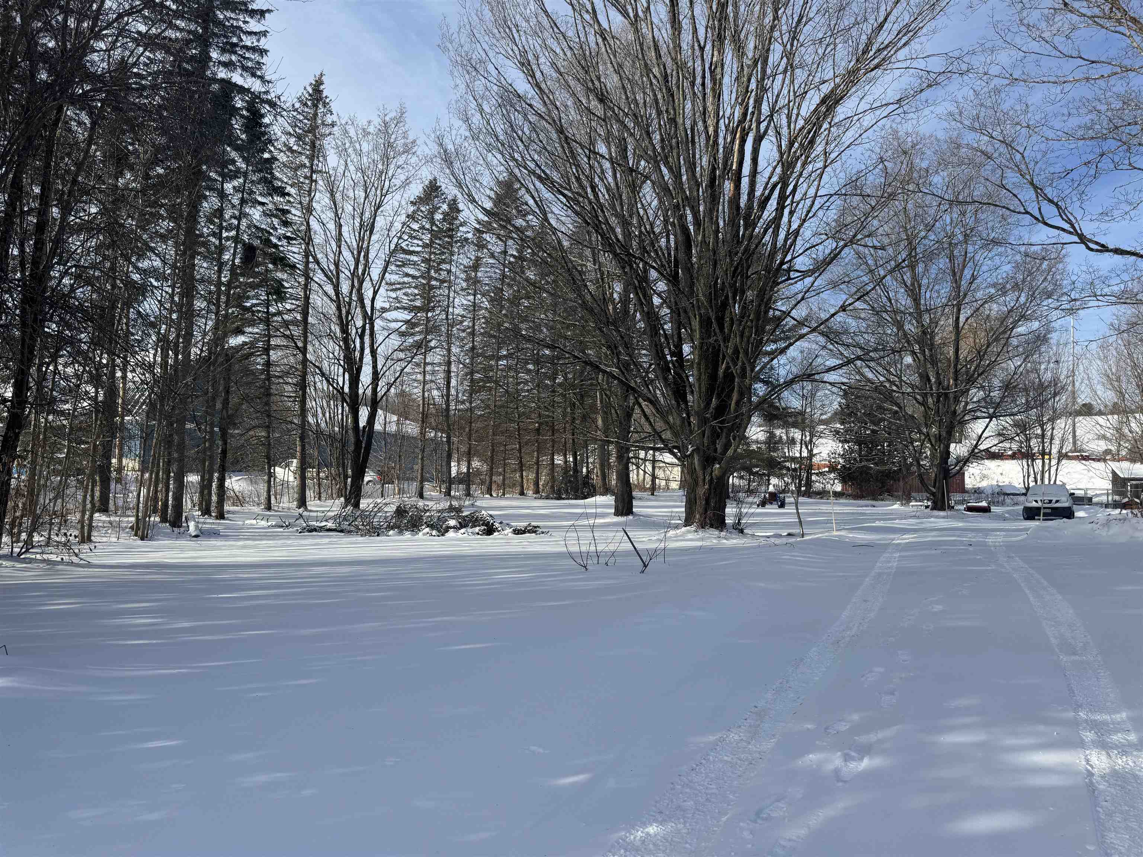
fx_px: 792
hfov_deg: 71.6
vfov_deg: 56.8
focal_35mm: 24
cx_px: 572
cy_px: 428
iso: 80
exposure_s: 1/4310
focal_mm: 6.76
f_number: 1.78
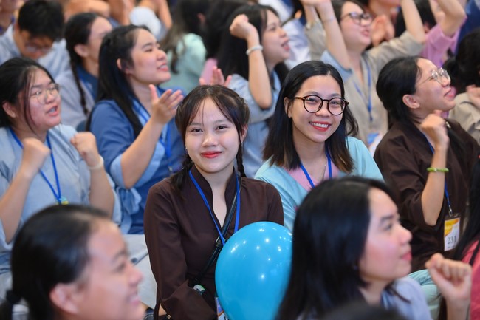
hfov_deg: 18.6
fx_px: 1466
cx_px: 240
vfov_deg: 12.4
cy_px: 160
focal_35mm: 110
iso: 1000
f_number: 3.5
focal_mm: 110
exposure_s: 1/100
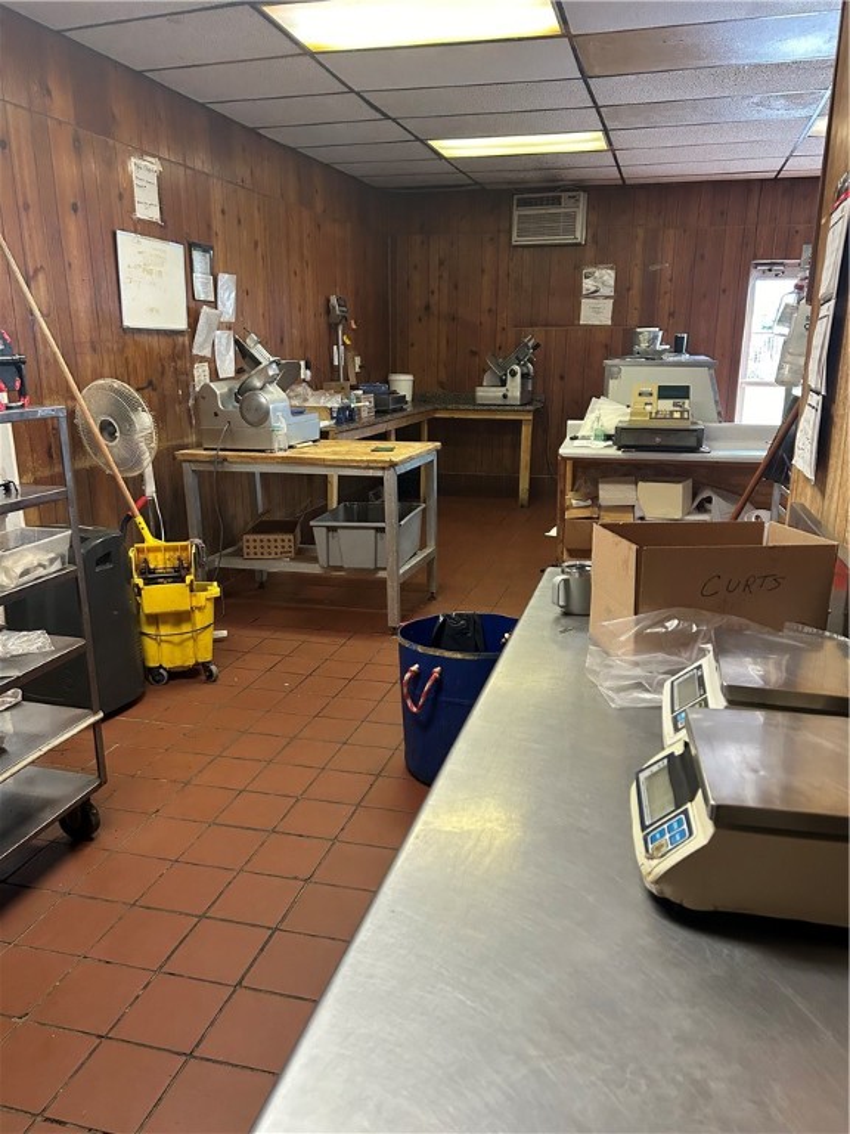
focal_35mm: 26
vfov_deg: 67.3
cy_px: 567
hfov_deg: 53.1
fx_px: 851
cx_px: 425
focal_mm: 5.7
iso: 320
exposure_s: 1/60
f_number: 1.5
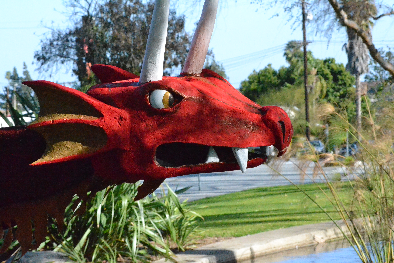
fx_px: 1346
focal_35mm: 123
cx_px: 197
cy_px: 132
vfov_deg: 11.1
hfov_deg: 16.7
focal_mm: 82
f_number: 13
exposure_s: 1/4000
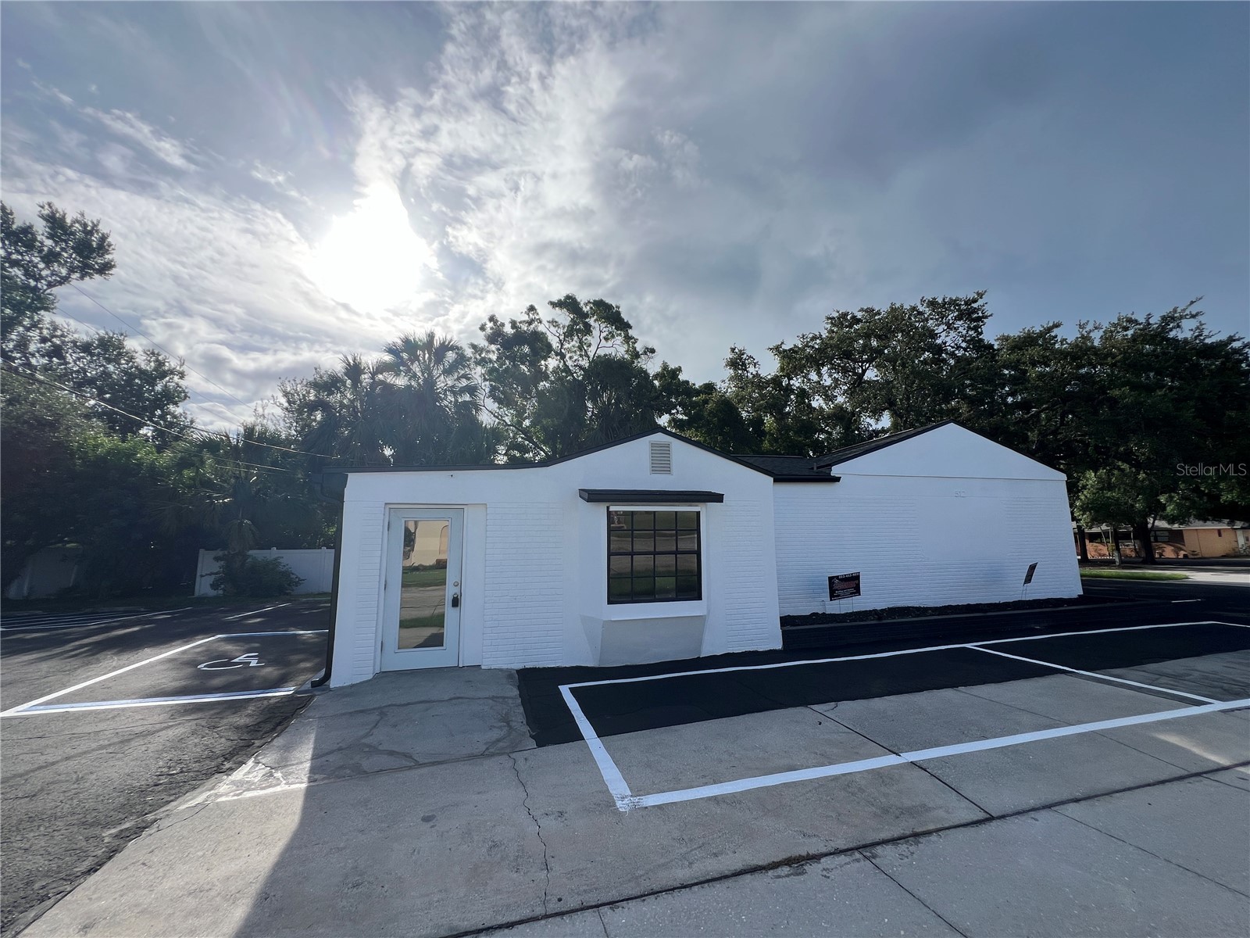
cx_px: 625
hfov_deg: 106.2
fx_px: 469
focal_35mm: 13
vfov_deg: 89.9
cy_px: 469
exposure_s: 1/1783
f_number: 1.8
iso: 32
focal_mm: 1.57
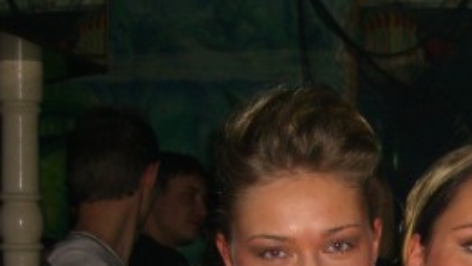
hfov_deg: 21.7
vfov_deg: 12.1
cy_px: 404
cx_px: 470
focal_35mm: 95
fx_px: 1189
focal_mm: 7.9
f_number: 2.8
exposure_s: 1/60
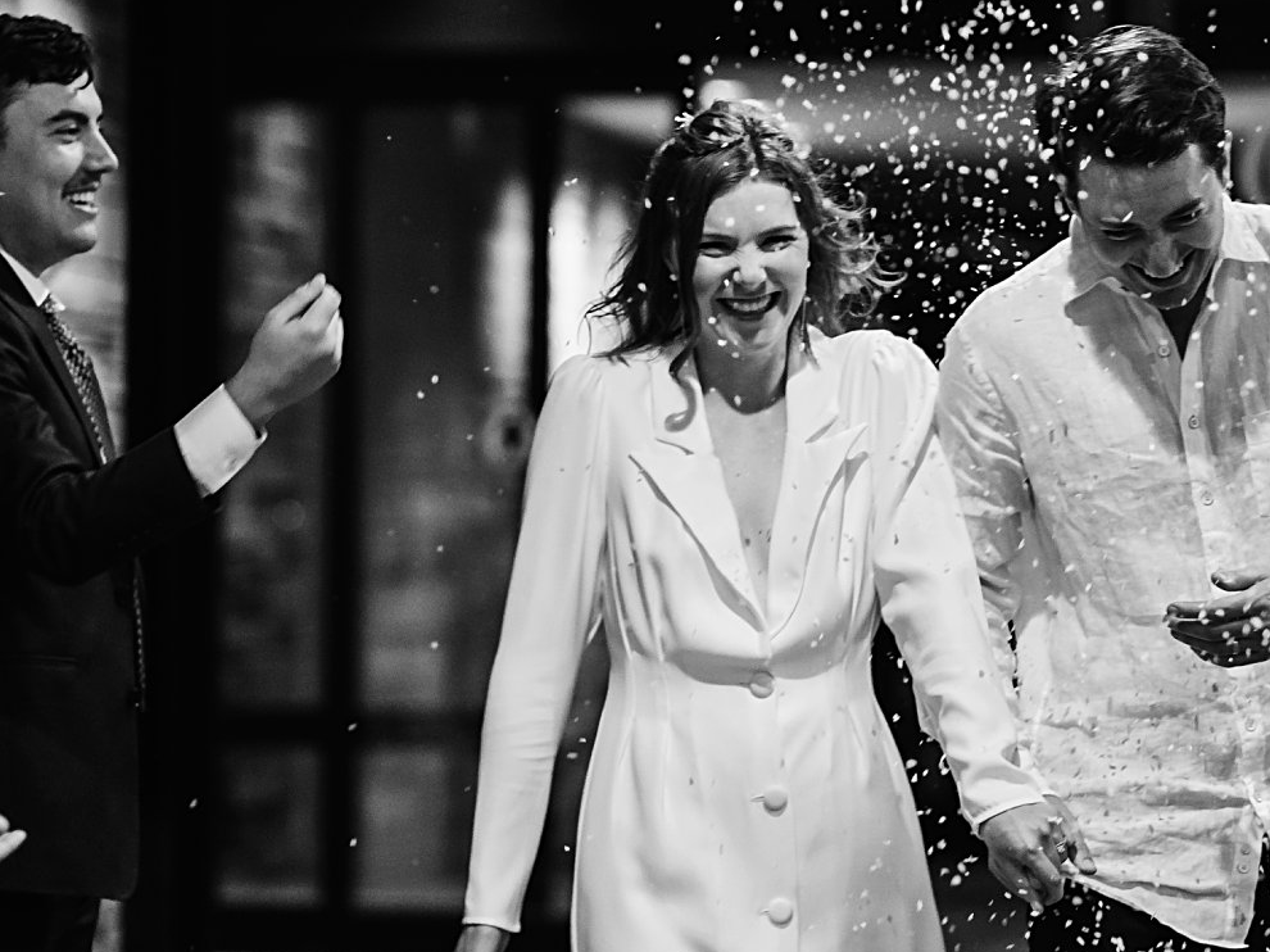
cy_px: 438
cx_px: 893
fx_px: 6199
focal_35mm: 169
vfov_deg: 8.8
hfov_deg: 11.7
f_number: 1.8
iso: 1600
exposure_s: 1/320
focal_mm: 85
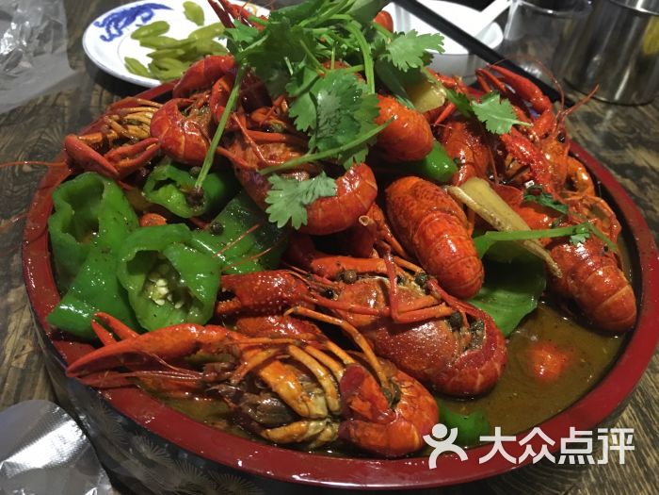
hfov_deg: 61.7
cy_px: 248
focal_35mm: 29
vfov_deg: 48.2
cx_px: 330
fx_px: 552
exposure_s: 1/17
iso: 400
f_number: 2.2
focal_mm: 4.15
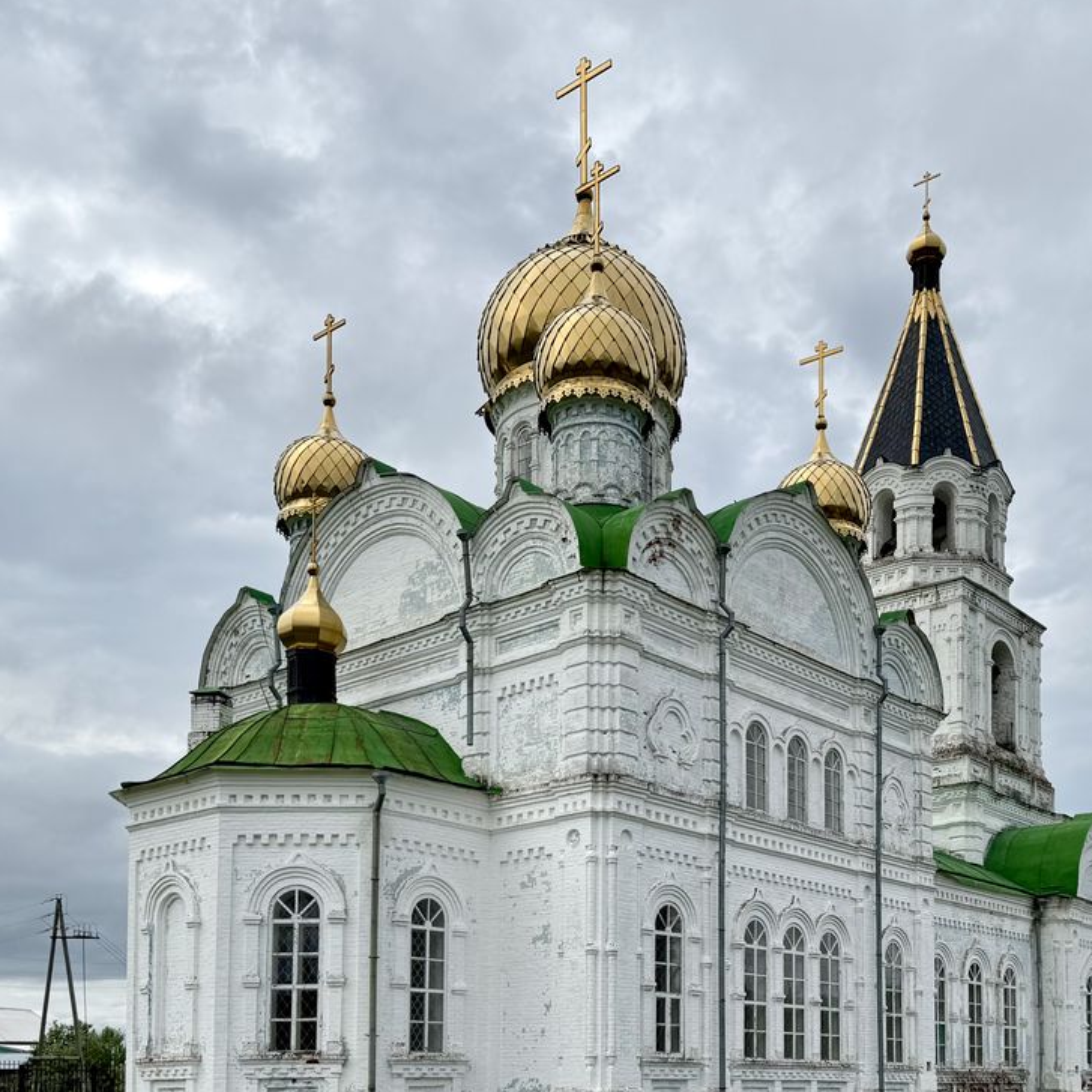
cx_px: 656
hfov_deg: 46.9
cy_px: 593
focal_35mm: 35
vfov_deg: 47.2
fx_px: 1249
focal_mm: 6.76
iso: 80
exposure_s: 1/10417
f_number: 1.78
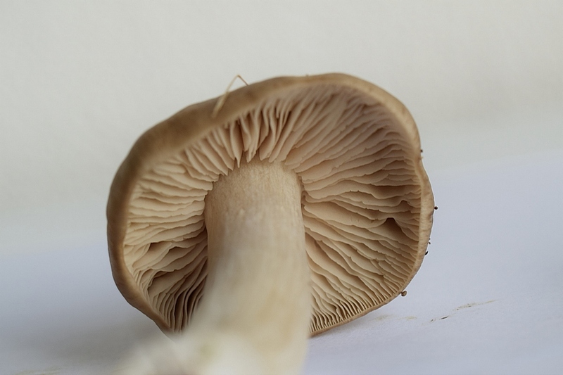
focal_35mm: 90
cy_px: 188
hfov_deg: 22.6
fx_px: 1407
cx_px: 282
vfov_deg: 15.2
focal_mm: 60
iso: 400
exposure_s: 1/125
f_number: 7.1
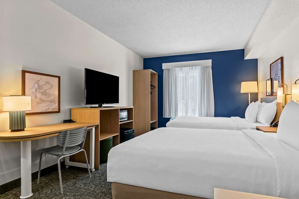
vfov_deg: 59.5
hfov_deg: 81.2
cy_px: 100
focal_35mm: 21
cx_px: 150
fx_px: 174
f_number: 8
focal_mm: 14
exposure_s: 1/6
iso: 400
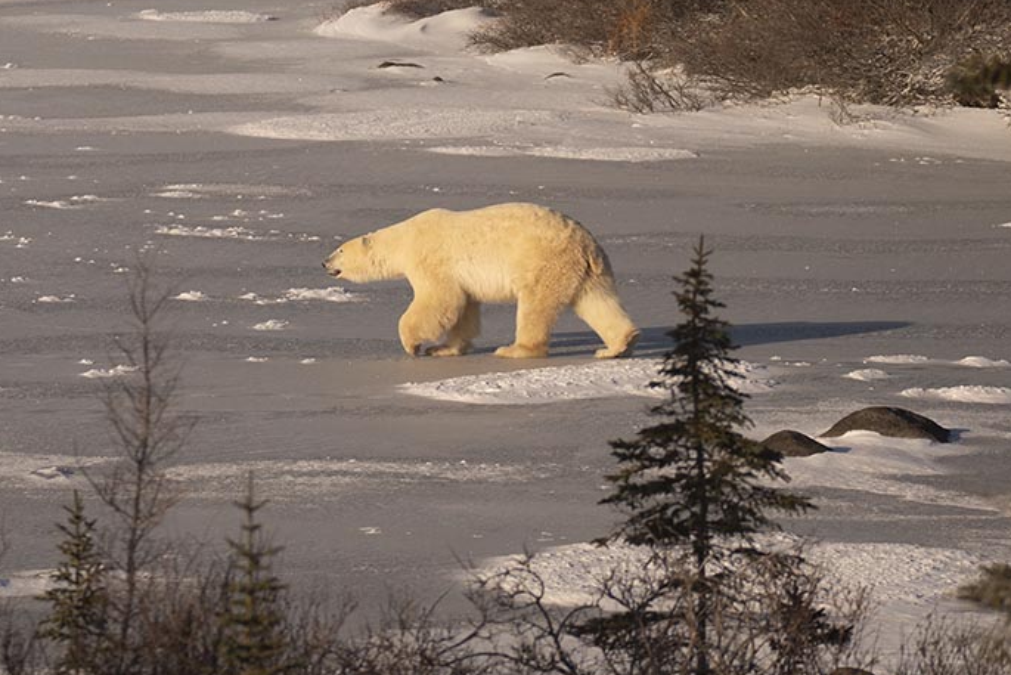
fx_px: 10336
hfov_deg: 5.6
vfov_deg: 3.7
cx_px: 167
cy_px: 220
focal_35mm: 368
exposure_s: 1/1000
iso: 100
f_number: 6.3
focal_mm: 210
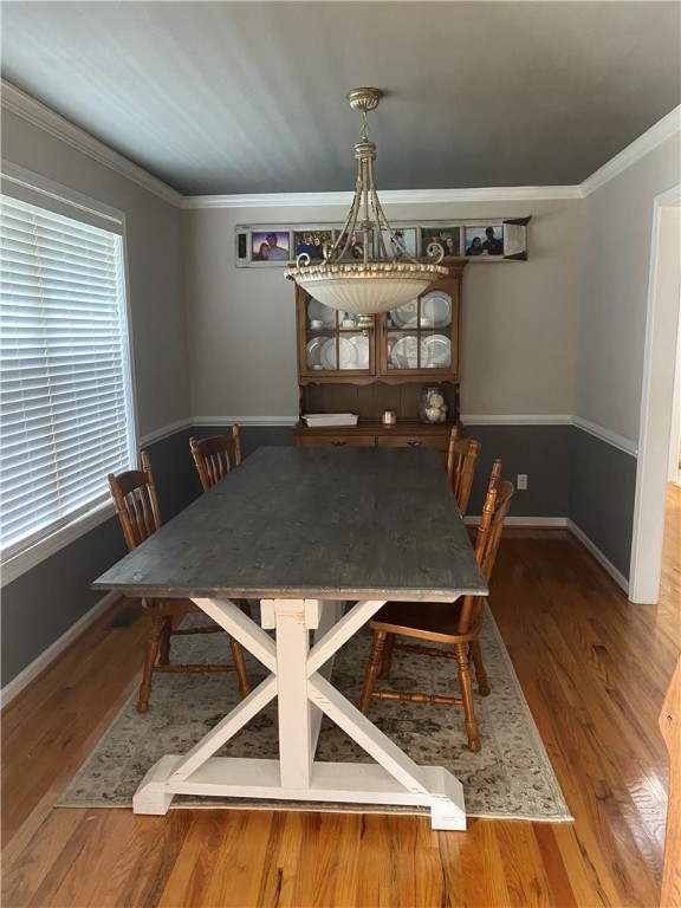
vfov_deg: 67.3
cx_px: 340
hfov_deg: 53.1
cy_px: 454
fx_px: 682
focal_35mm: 26
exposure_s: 1/43
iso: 500
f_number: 1.8
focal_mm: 4.25
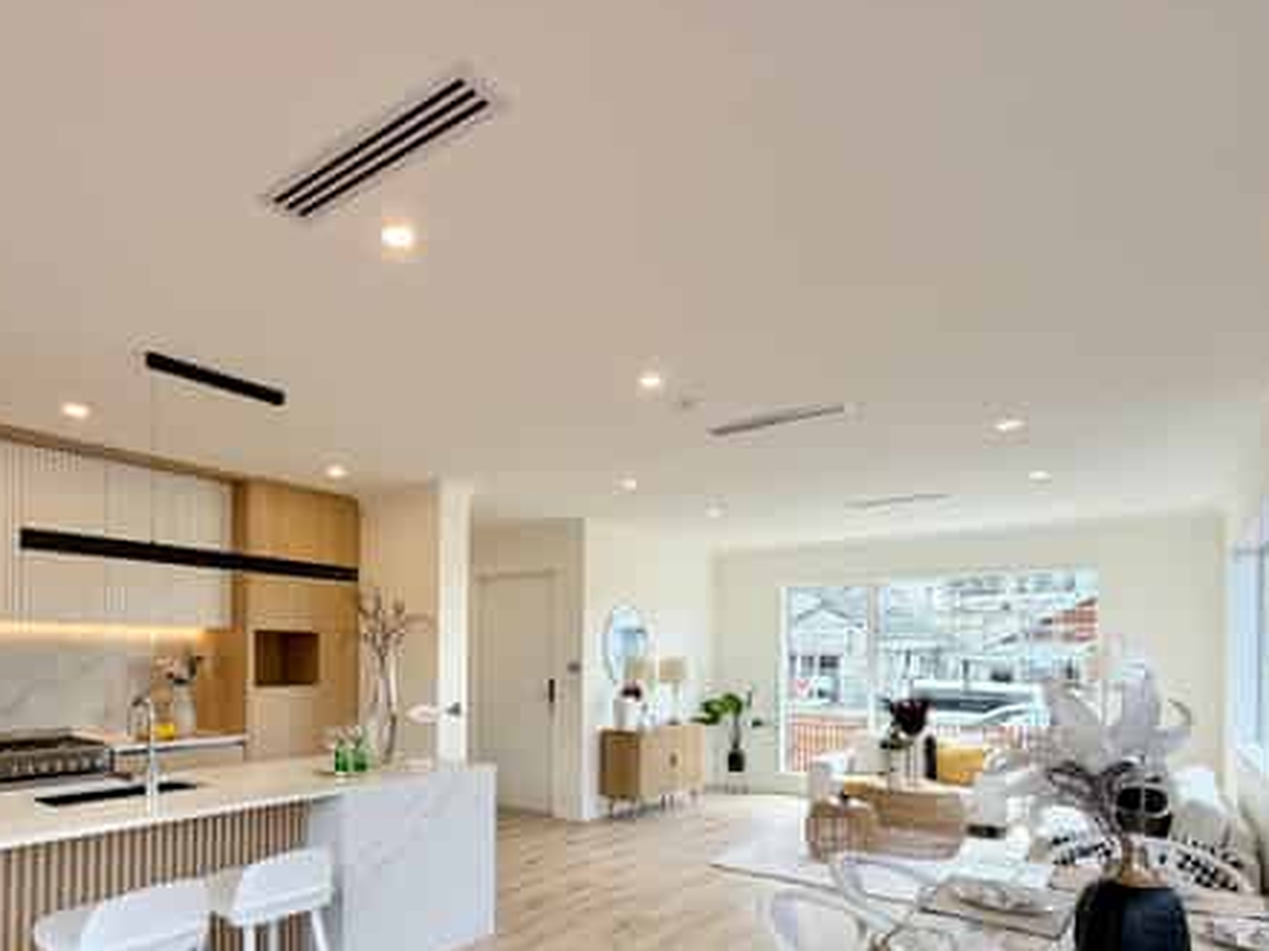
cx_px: 454
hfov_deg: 77.2
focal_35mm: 21
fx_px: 770
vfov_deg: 61.5
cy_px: 652
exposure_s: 1/180
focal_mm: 2.22
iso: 40
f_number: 2.2
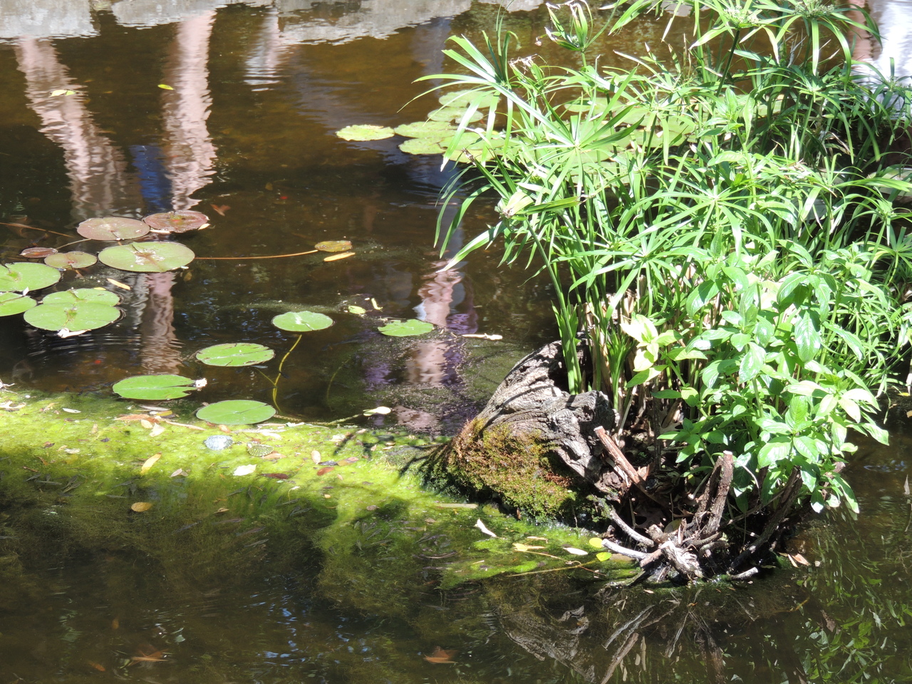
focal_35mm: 170
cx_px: 456
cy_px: 342
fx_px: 4479
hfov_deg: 11.6
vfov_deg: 8.7
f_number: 4.5
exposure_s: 1/125
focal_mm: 30.3
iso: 100
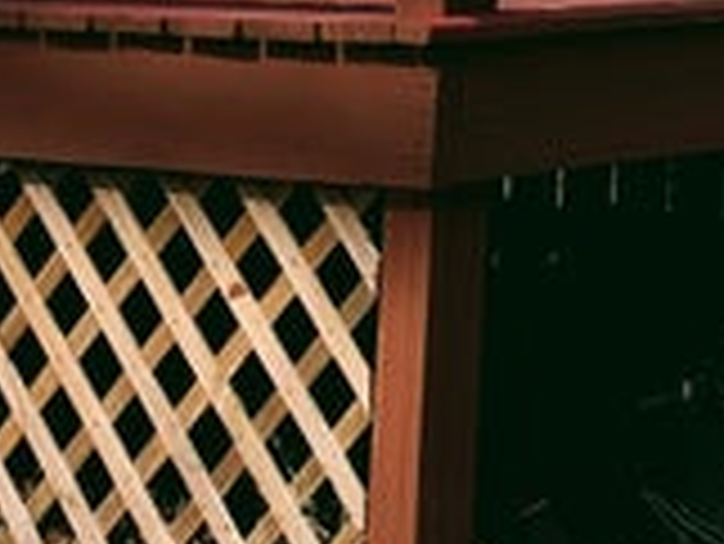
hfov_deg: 12.6
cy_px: -688
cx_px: 1659
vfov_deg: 10.4
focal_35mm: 127
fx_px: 2658
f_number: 1.68
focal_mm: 6.9
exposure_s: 1/1185
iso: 20
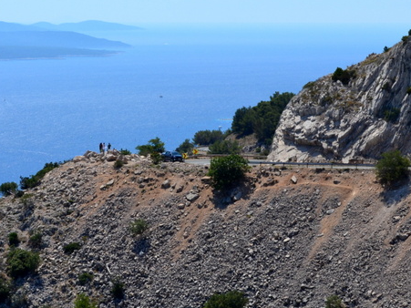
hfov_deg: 14.0
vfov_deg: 10.5
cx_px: 104
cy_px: 70
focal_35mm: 141
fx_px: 1672
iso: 360
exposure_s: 1/500
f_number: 11
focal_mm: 55
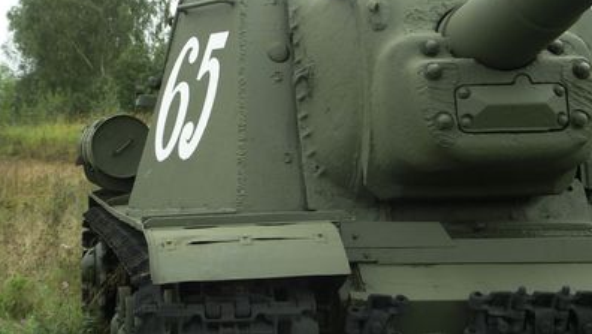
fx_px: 1727
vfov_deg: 11.0
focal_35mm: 110
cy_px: 111
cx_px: 296
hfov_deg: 19.4
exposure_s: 1/100
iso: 80
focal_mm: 25.9
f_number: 3.5
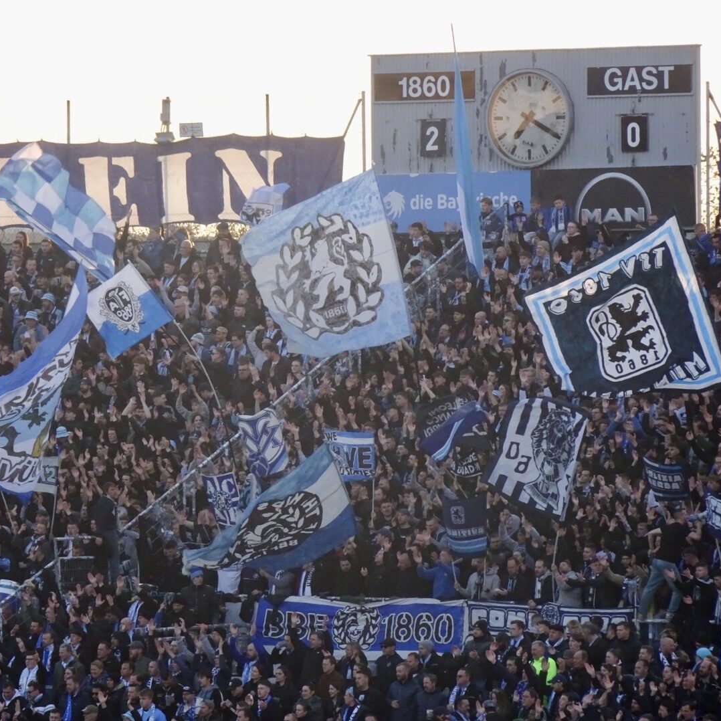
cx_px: 284
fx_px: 7541
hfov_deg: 5.5
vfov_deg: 5.5
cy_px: 360
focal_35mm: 320
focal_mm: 46.32
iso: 400
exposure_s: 1/250
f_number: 6.3
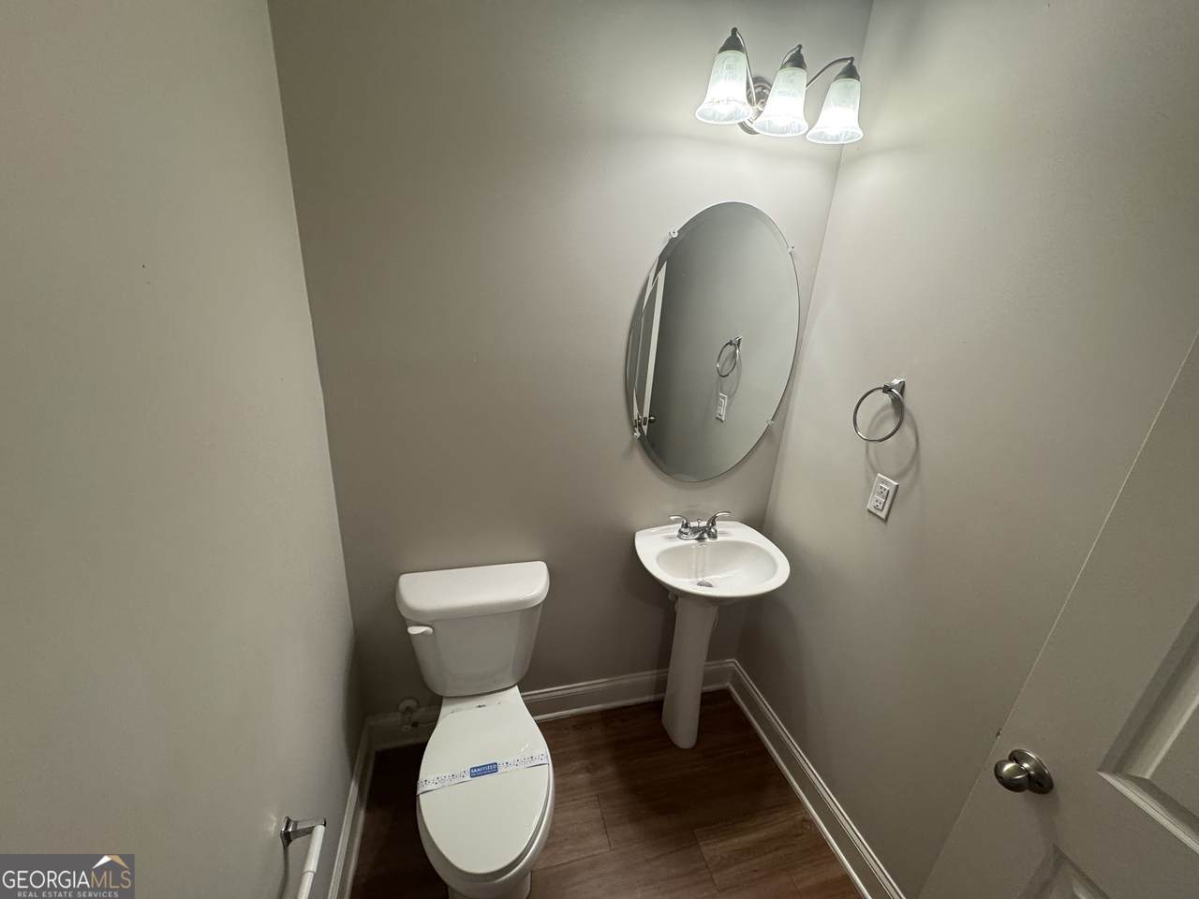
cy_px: 450
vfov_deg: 85.7
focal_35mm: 14
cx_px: 600
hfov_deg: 102.1
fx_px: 485
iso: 200
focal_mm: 2.22
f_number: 2.2
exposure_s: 1/120
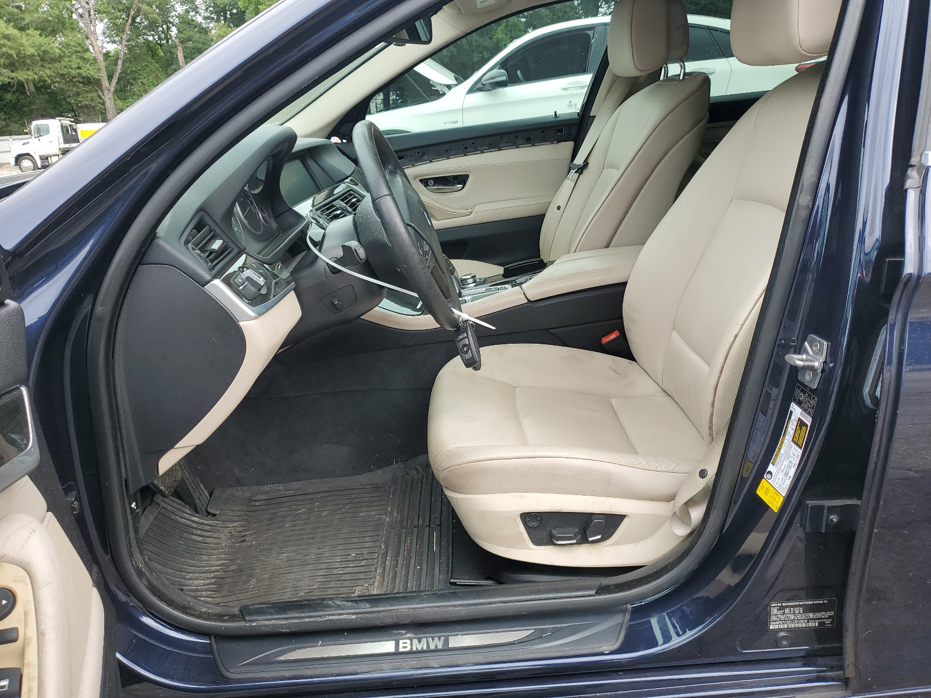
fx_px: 699
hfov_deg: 67.3
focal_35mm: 26
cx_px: 466
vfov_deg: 53.1
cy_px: 349
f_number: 1.5
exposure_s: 1/500
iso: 50
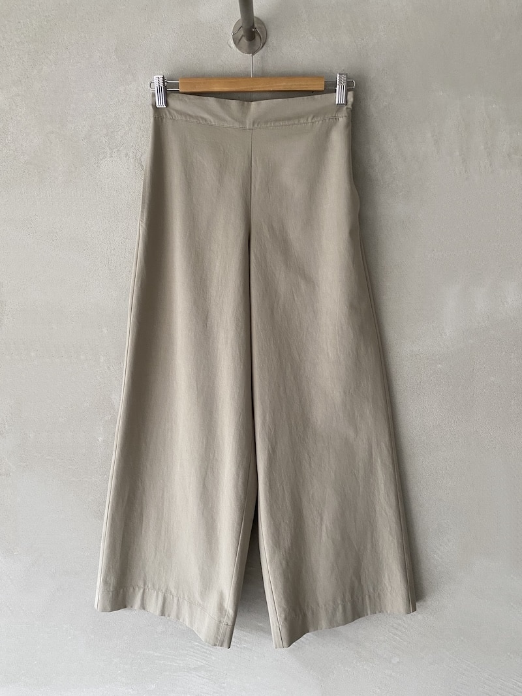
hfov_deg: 53.1
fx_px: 523
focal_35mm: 26
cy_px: 348
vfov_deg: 67.3
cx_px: 261
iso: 125
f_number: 1.8
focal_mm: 4.25
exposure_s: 1/87
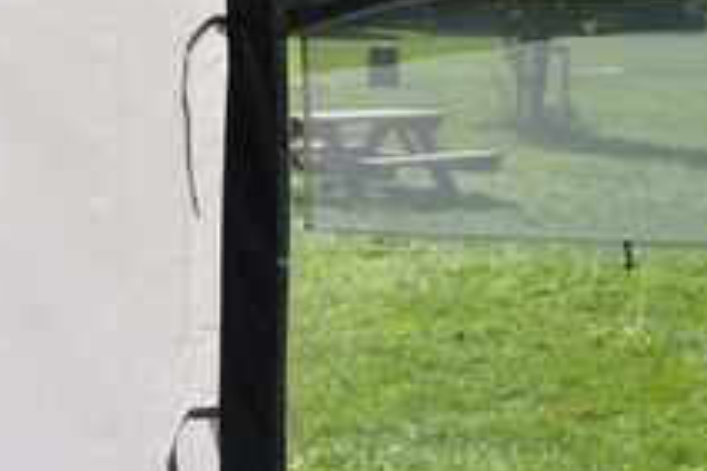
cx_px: -85
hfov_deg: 17.2
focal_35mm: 115
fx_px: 2257
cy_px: 210
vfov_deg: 11.9
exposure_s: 1/320
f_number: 9
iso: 200
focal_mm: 18
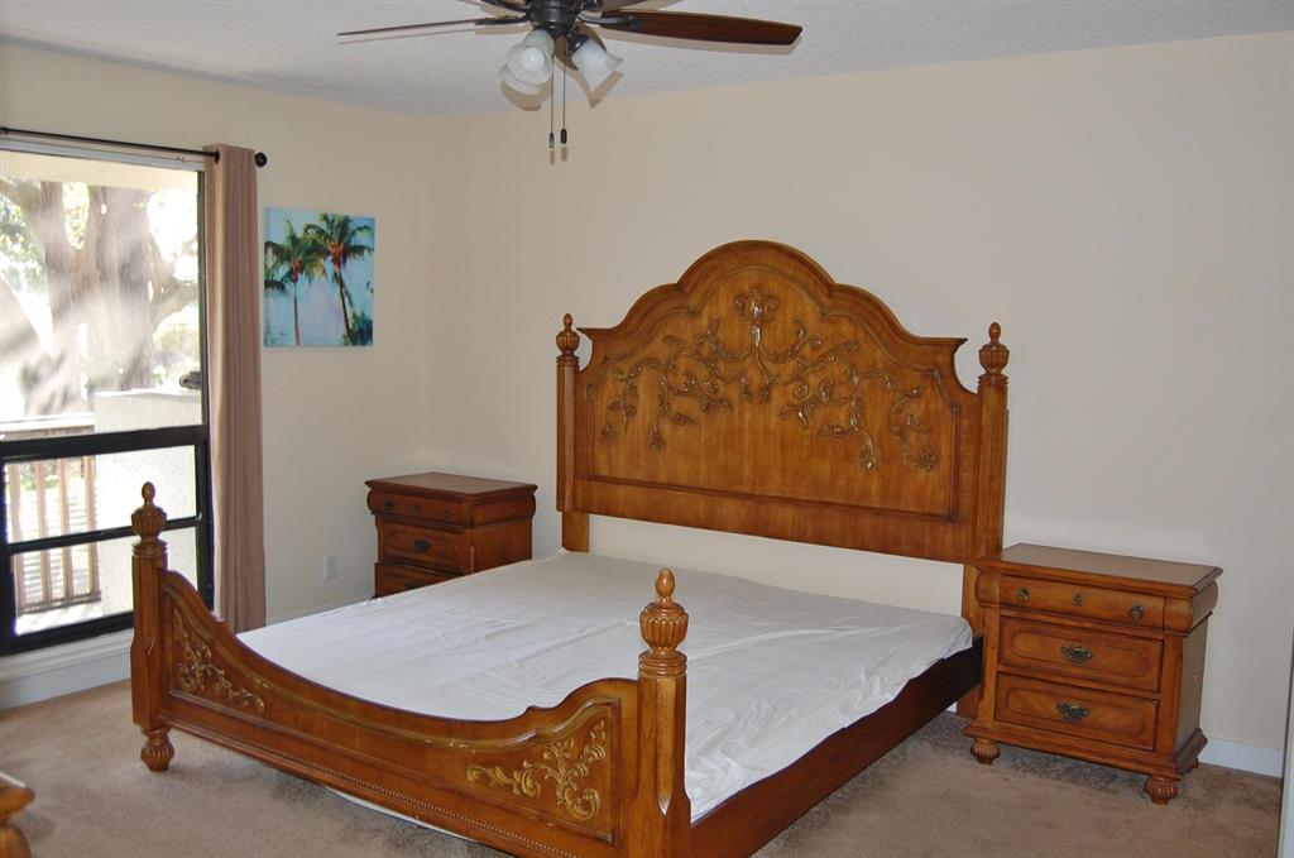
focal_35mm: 33
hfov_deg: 57.3
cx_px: 647
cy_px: 429
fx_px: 1184
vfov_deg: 39.8
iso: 400
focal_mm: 22
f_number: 3.8
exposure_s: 1/60
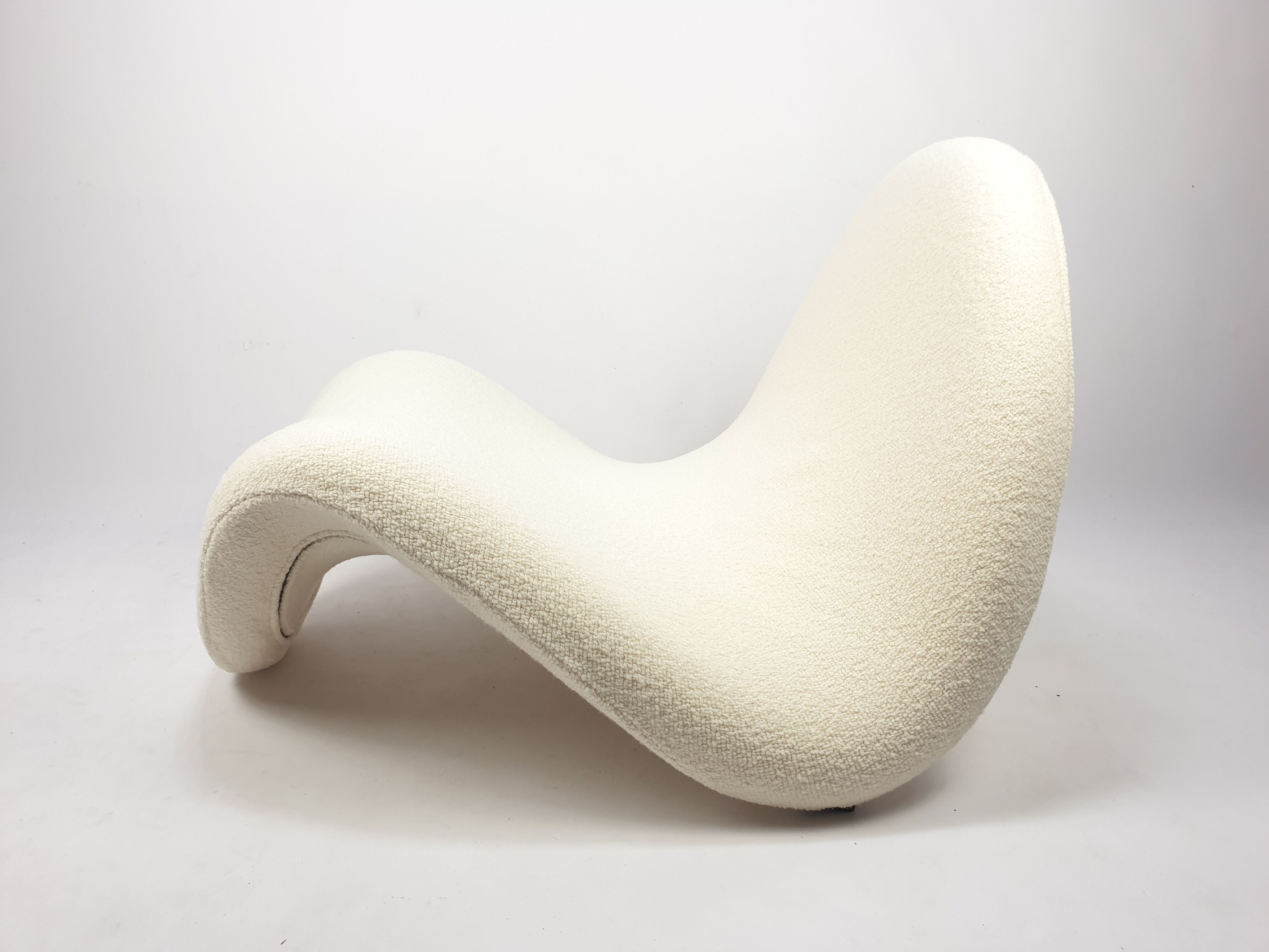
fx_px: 953
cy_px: 476
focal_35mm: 26
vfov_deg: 53.1
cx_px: 634
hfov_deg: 67.3
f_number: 2.4
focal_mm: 4.3
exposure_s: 1/100
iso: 80
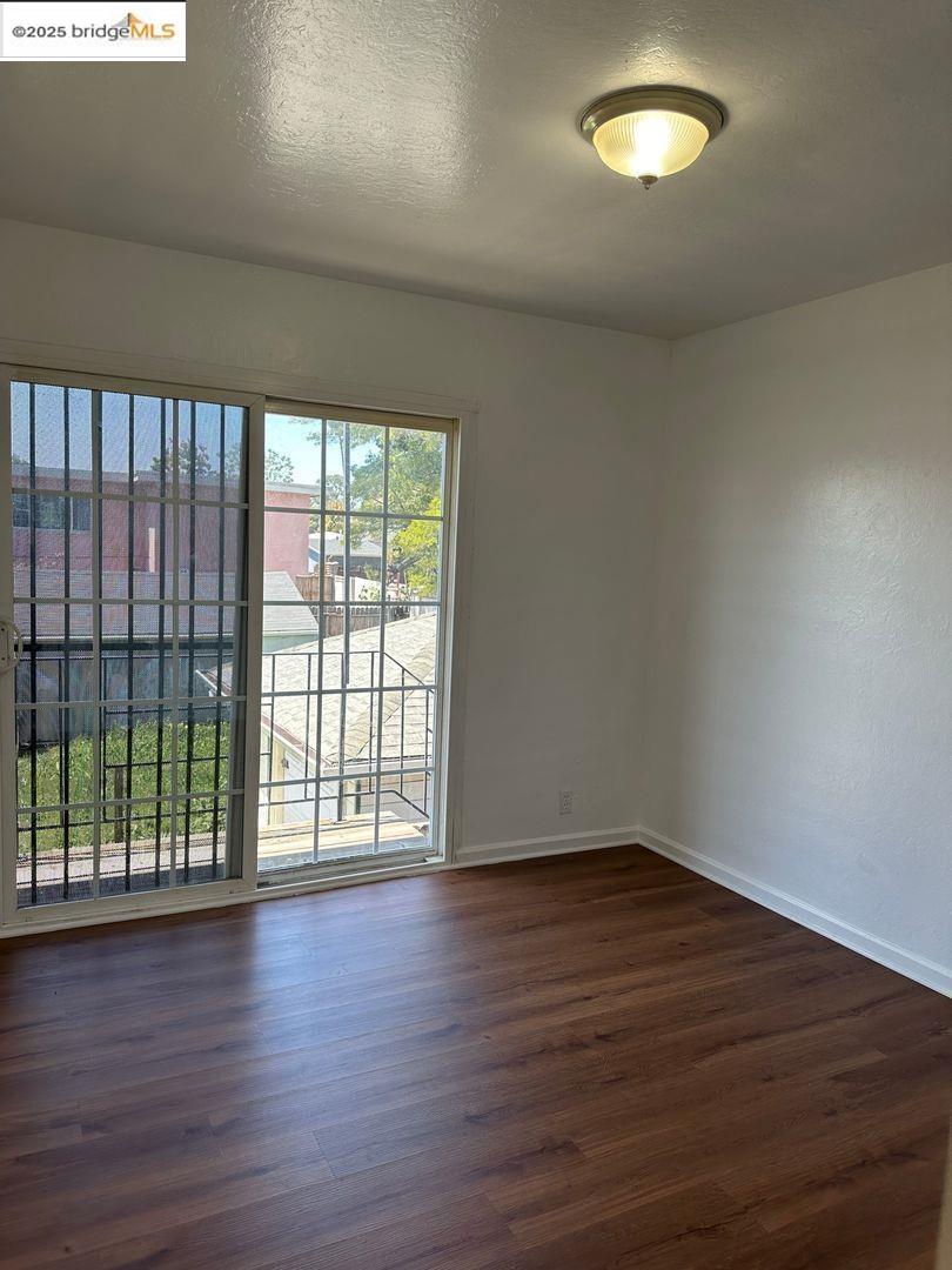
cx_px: 476
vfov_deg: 71.6
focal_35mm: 24
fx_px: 880
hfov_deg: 56.8
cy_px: 635
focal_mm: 6.86
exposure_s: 1/301
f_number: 1.78
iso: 80
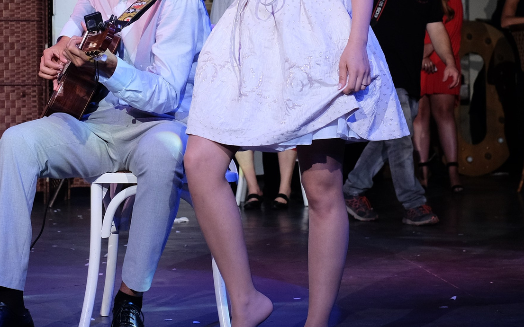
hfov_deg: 16.6
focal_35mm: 125
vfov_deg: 10.4
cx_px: 134
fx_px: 1785
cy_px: 41
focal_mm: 35
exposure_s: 1/250
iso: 800
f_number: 3.6
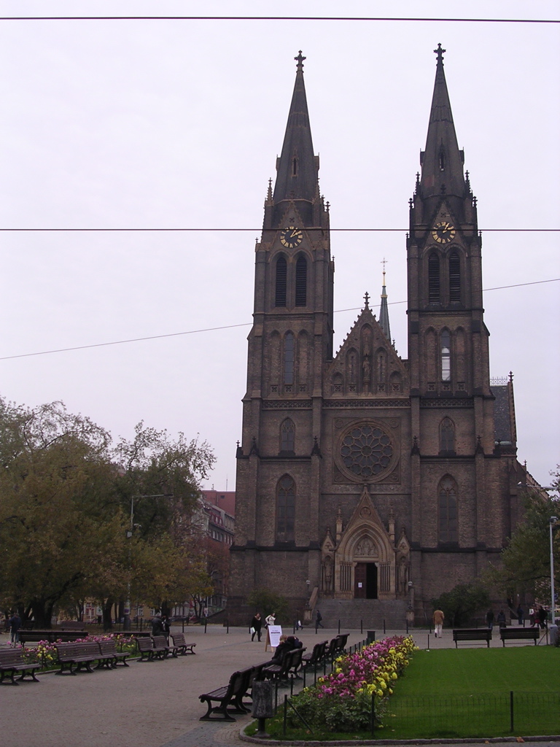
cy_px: 374
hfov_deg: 29.7
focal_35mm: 49
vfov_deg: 38.9
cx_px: 280
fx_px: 1057
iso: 100
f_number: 3.1
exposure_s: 1/152
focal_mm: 7.5
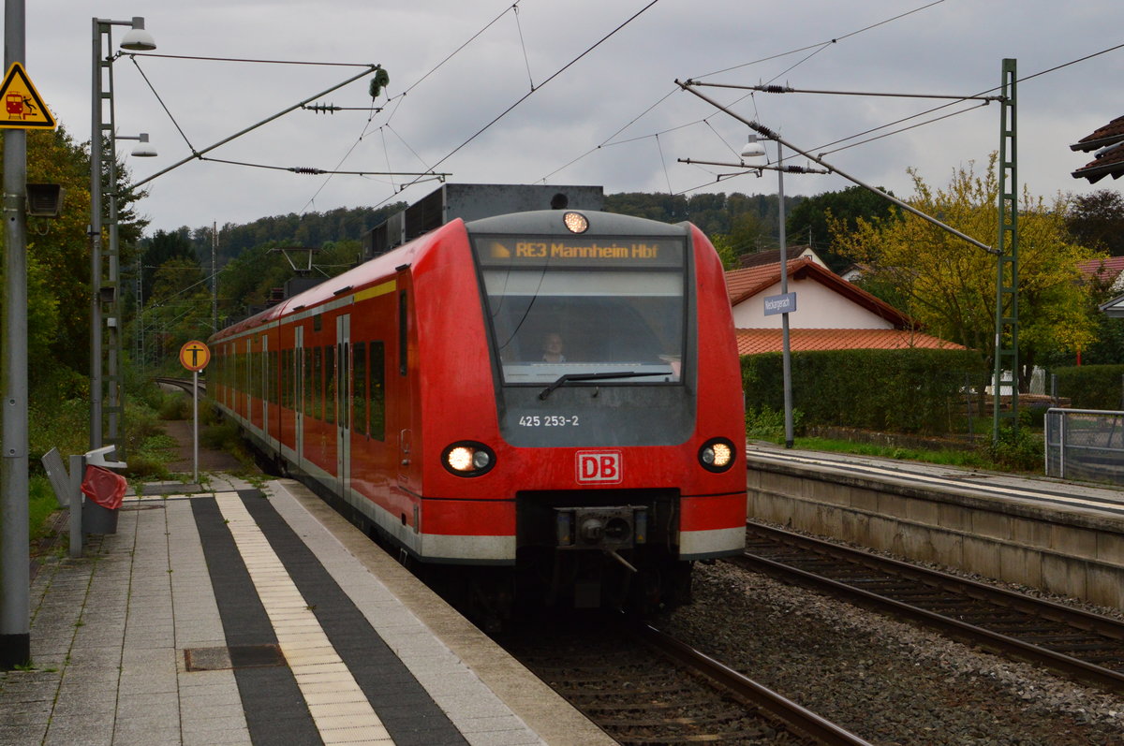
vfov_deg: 25.7
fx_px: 1637
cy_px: 373
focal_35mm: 52
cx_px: 562
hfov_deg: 37.9
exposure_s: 1/640
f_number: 8
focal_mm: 35
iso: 800
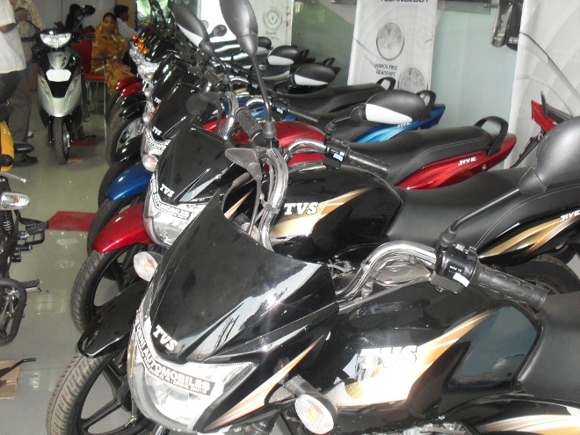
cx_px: 290
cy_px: 218
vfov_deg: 37.7
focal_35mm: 38
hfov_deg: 49.0
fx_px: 637
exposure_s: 1/45
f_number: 2.8
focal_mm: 6.3
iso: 160
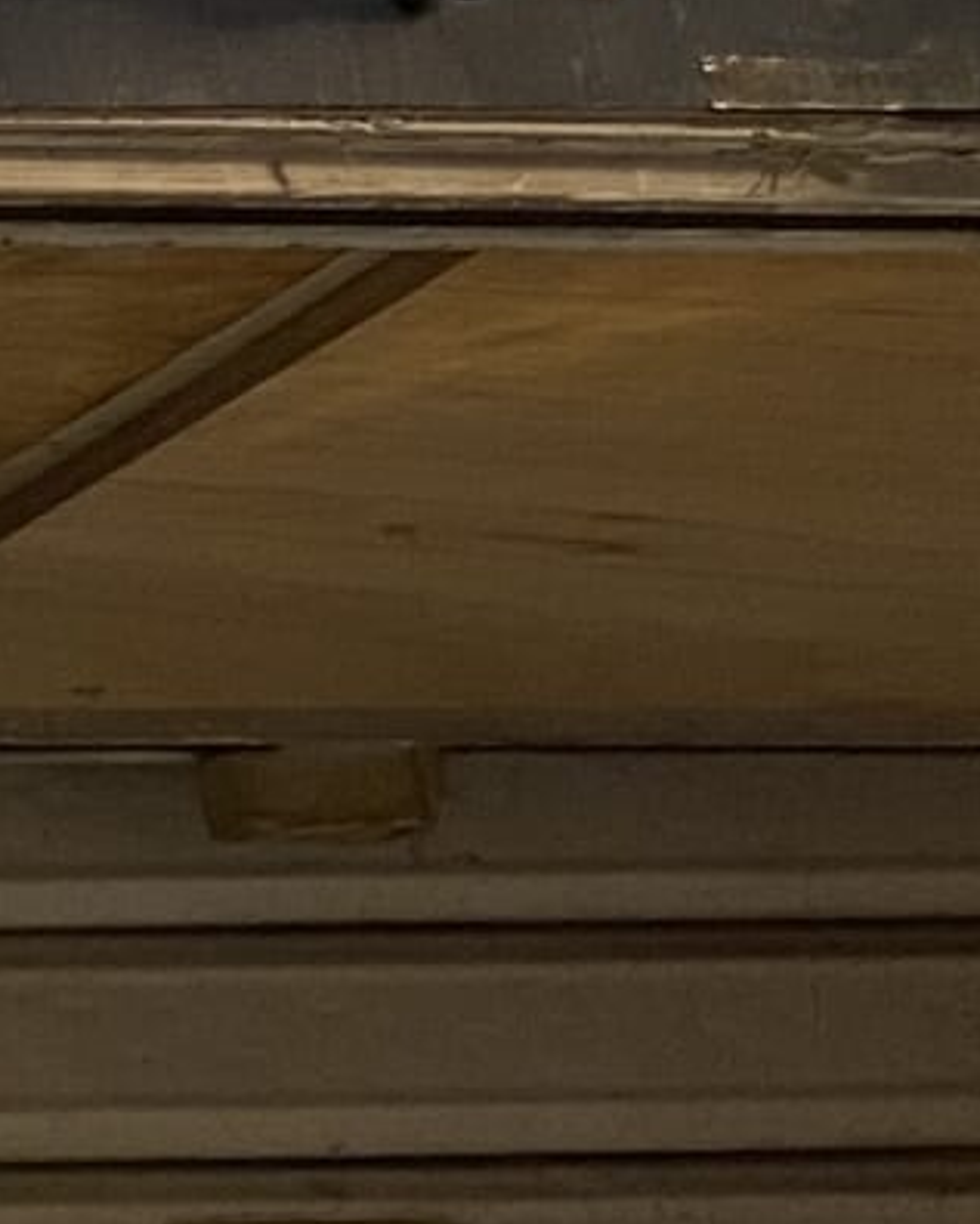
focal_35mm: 164
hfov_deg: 7.6
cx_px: -2405
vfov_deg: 11.4
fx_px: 5944
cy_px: -470
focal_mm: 4.25
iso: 80
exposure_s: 1/60
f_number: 1.8
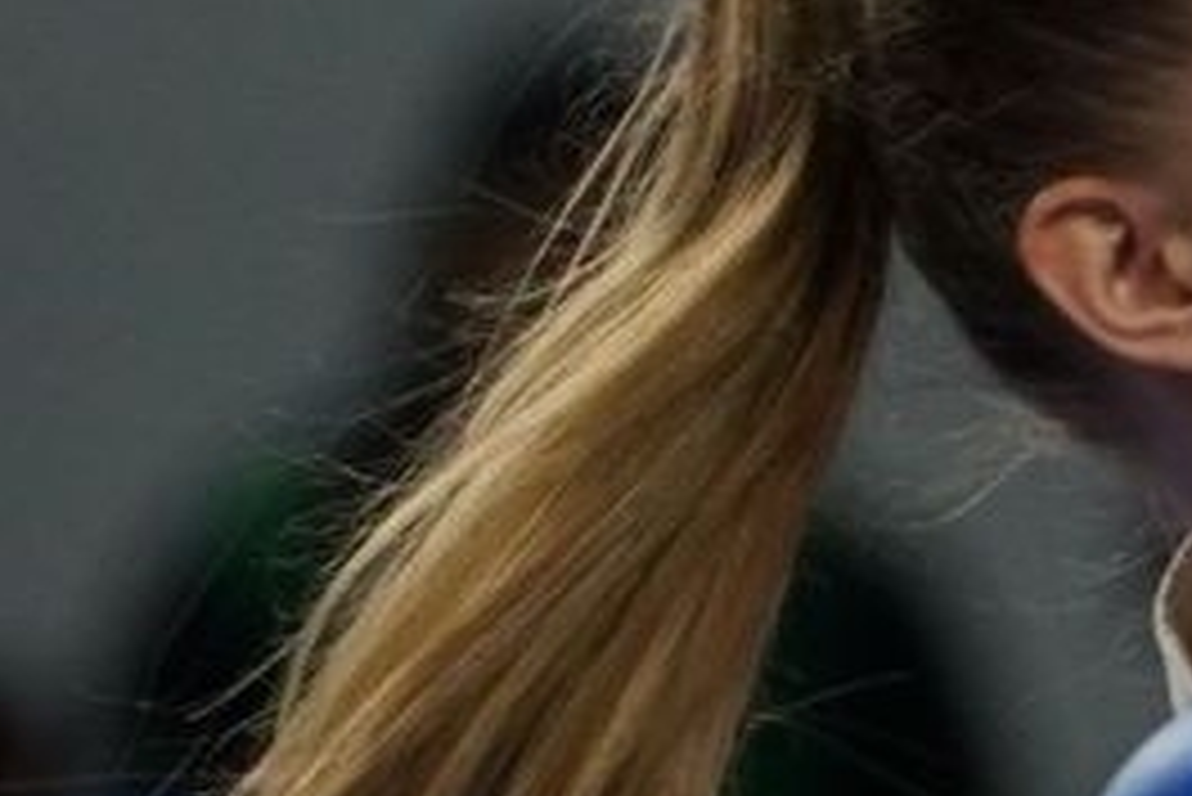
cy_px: 594
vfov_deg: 0.7
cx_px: 3392
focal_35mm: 1976
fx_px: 65460
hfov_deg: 1.0
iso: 1000
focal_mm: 194
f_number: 2.8
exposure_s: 1/1000
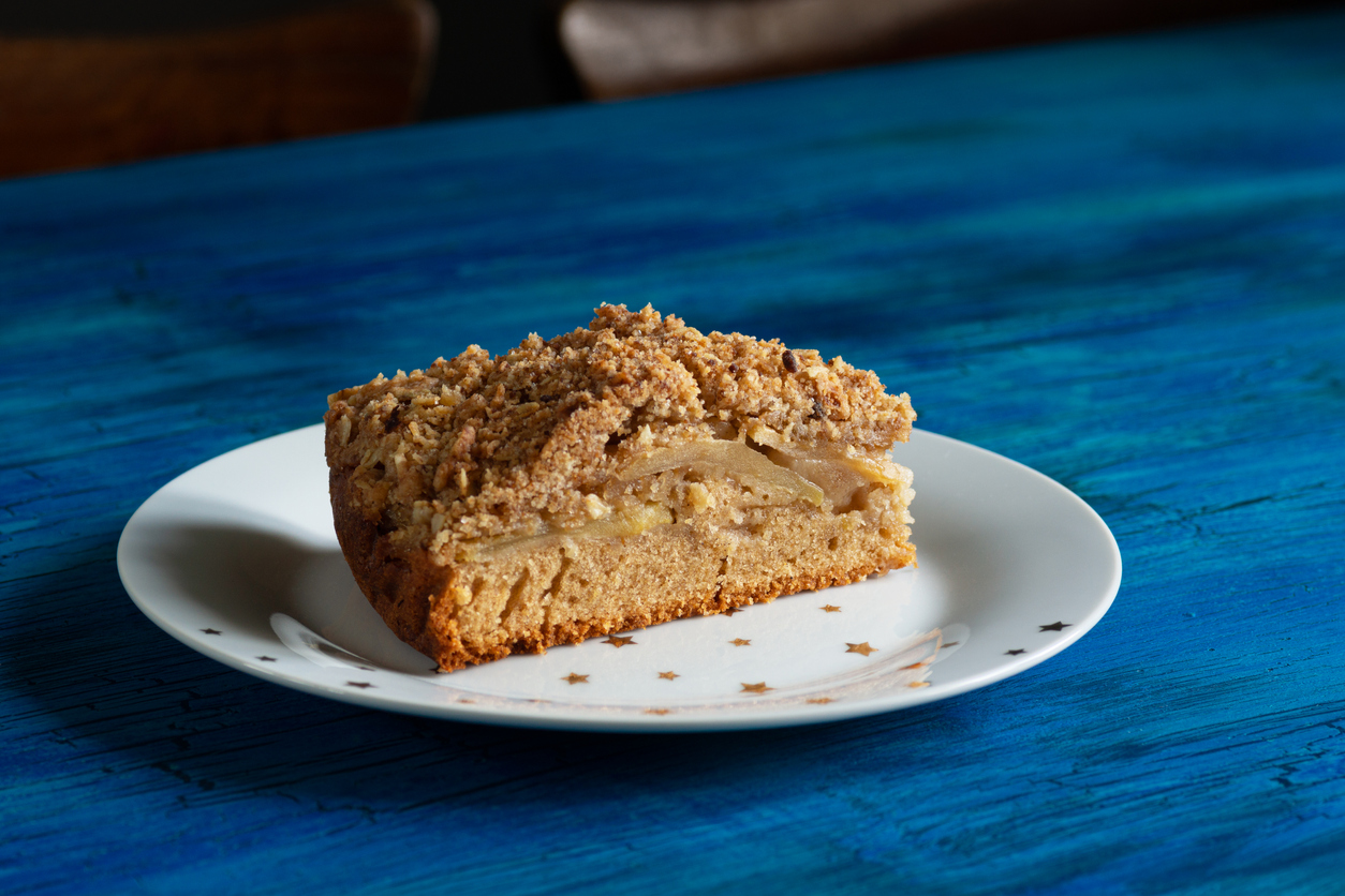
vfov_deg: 10.2
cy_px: 448
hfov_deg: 15.2
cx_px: 672
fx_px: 5043
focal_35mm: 135
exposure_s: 1/13
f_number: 7.1
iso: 100
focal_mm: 90
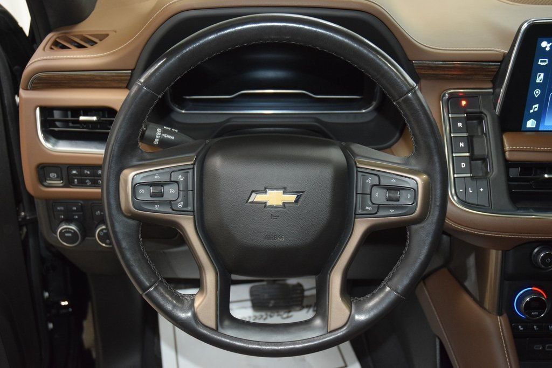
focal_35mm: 40
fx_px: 621
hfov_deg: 47.9
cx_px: 276
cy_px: 184
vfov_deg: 33.0
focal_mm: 27
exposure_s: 1/50
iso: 2200
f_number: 3.8
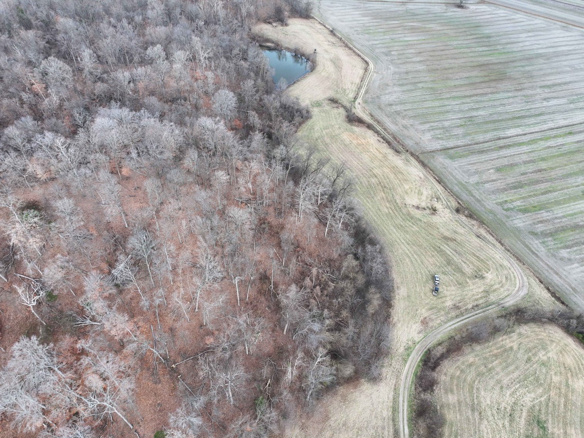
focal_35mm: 24
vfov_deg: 56.8
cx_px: 292
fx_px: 405
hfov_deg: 71.6
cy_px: 219
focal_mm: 12.29
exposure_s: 1/160
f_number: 2.8
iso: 100
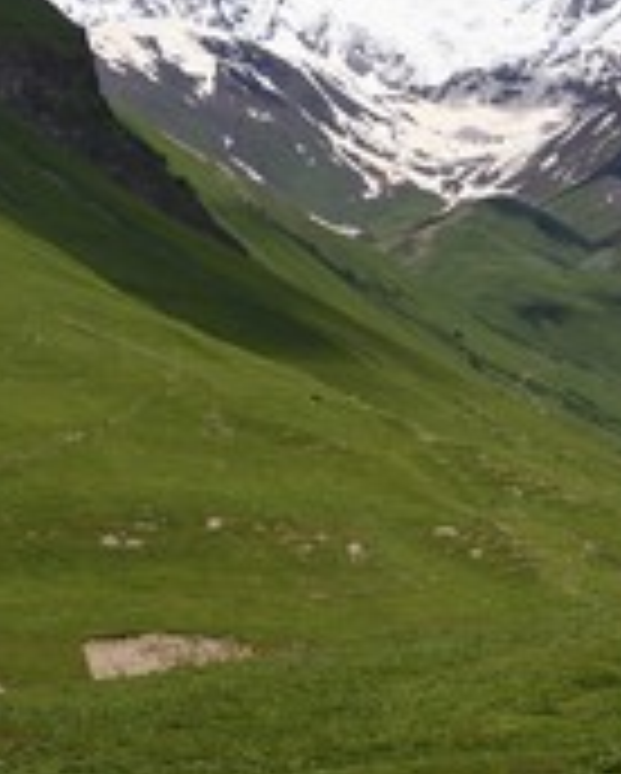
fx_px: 2523
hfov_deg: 13.8
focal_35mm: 110
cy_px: 292
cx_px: 644
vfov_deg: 17.4
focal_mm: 48
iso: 200
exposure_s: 1/250
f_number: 16
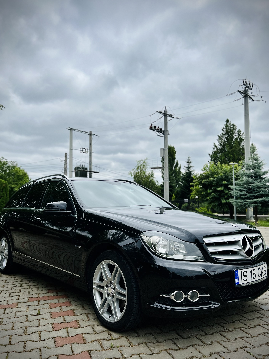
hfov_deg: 49.7
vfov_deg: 63.4
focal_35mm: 28
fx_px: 290
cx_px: 135
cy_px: 179
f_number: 1.5
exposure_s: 1/8696
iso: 50
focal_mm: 5.7
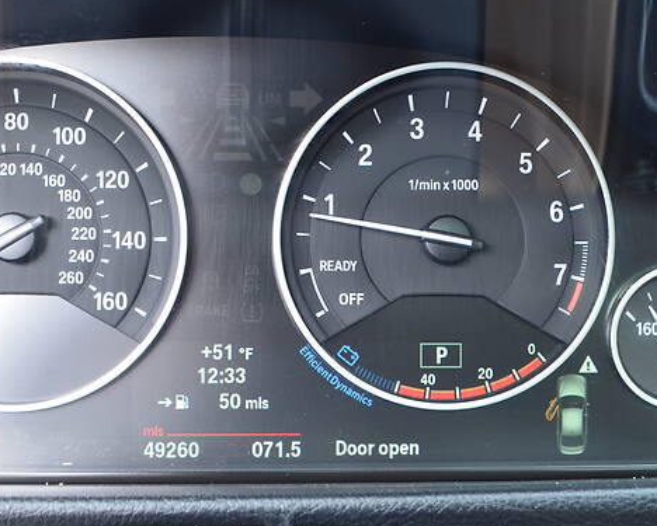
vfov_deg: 31.5
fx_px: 934
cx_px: 317
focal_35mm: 48
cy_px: 267
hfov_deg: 38.8
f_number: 8
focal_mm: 20
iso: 400
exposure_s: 1/20
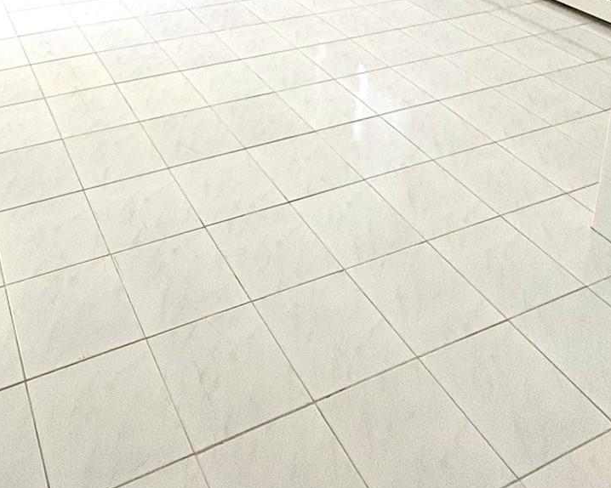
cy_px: -126
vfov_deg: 30.9
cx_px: 187
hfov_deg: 45.9
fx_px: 705
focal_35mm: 39
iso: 80
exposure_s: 1/99
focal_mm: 2.22
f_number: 2.2
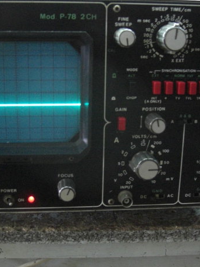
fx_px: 408
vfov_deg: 36.2
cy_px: 129
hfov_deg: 27.5
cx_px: 91
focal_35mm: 53
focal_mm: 7.9
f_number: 2.8
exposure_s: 1/10
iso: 800
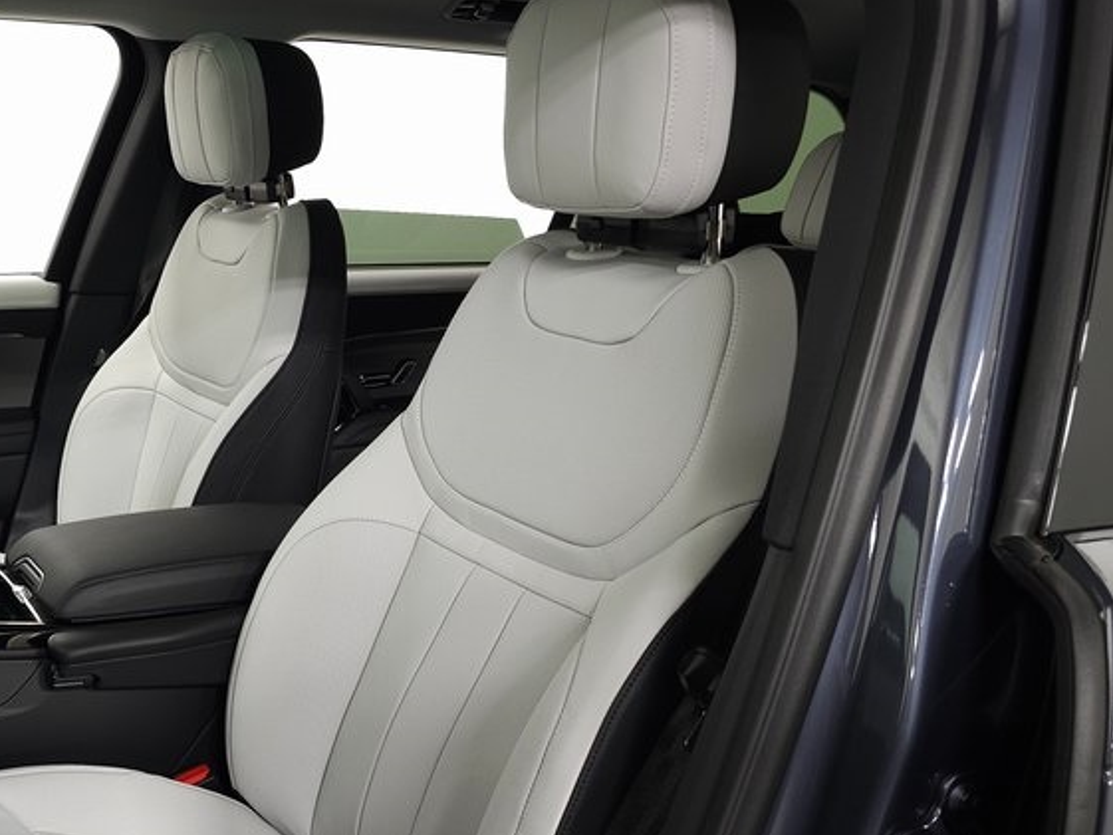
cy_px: 627
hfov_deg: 41.6
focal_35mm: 42
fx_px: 1351
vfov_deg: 33.7
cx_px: 135
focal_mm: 6.3
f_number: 1.7
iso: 100
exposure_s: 1/60
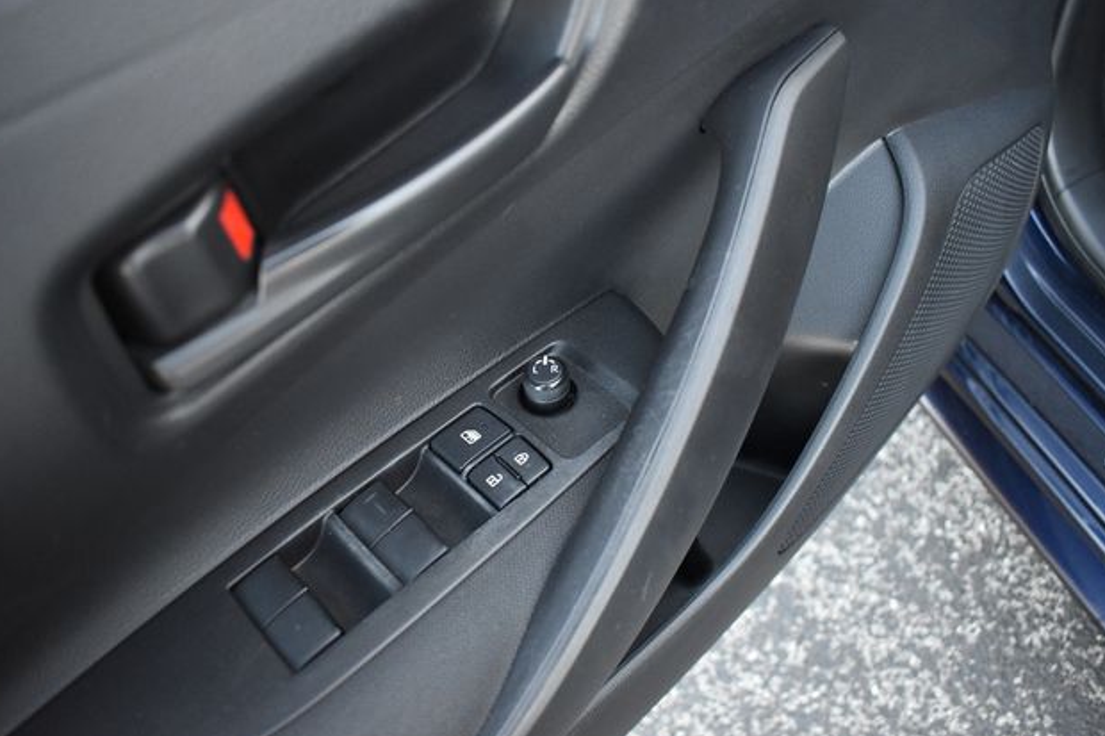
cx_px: 545
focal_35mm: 31
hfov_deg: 60.3
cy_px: 373
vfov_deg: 42.3
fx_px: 951
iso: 1800
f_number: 3.5
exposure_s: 1/125
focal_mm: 20
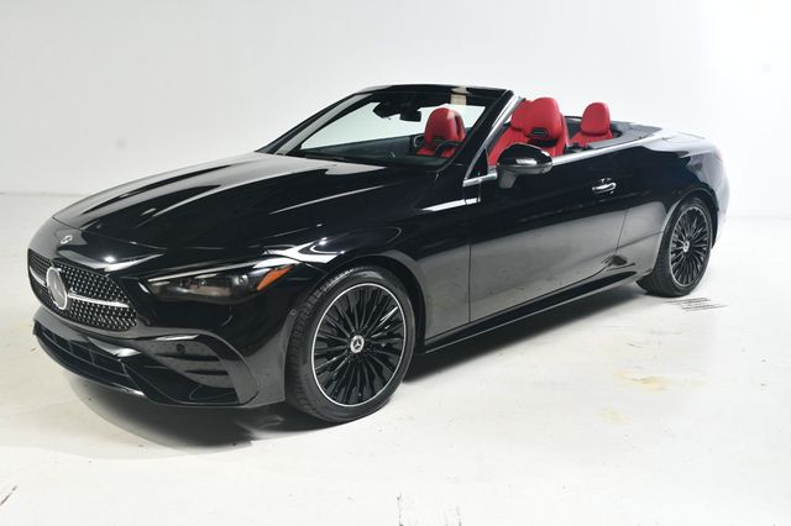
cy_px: 263
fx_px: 791
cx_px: 396
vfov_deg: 36.8
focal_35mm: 36
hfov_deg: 53.2
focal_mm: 24
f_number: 9
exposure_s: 1/160
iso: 100
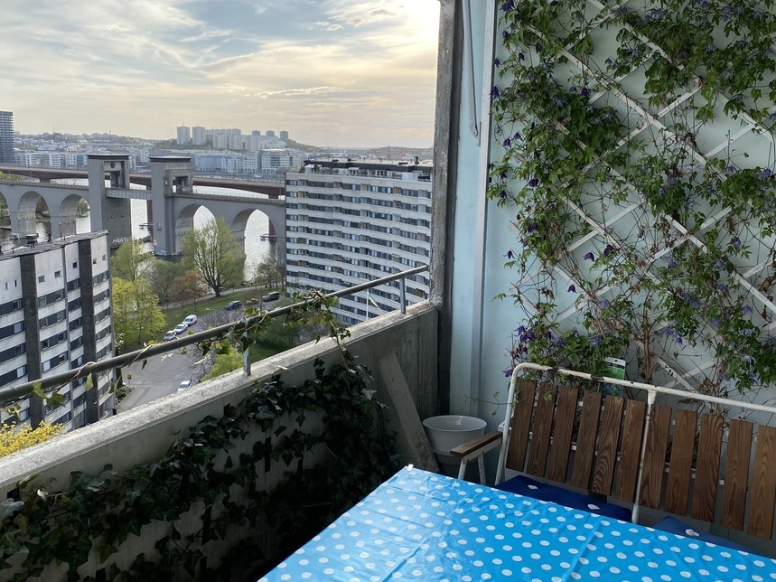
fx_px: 695
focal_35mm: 31
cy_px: 270
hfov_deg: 58.4
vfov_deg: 45.4
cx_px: 383
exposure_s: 1/1063
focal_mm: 4.25
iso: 32
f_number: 1.8
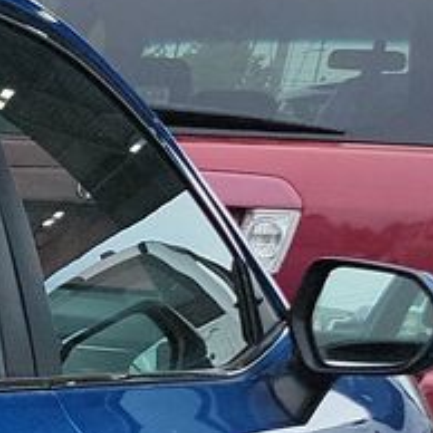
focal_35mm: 175
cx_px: -1056
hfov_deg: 7.9
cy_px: 841
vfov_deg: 9.4
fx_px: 2477
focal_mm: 6.7
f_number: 1.8
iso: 50
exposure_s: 1/627
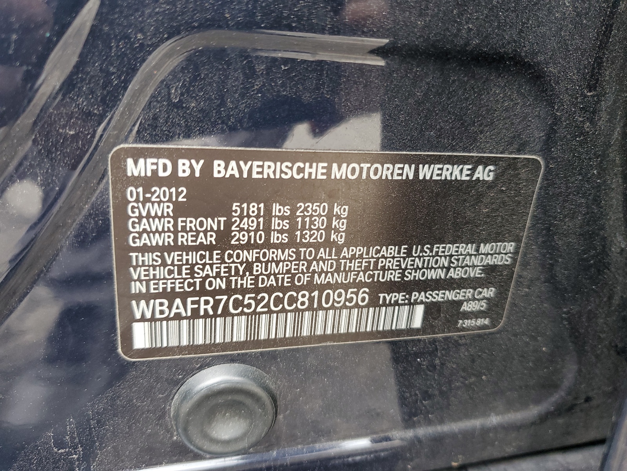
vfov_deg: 53.1
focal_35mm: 26
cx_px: 314
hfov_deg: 67.3
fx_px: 471
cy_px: 236
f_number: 1.5
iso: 80
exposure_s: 1/120
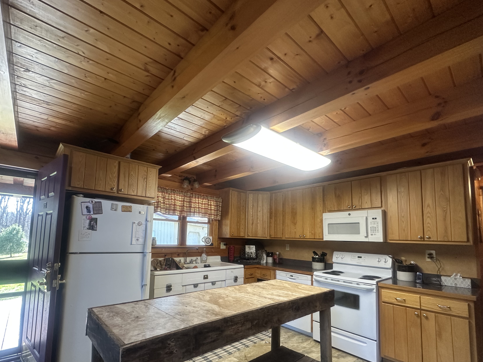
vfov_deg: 73.9
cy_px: 218
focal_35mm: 17
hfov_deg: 90.9
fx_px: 237
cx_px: 226
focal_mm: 2.22
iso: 250
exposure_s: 1/120
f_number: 2.2
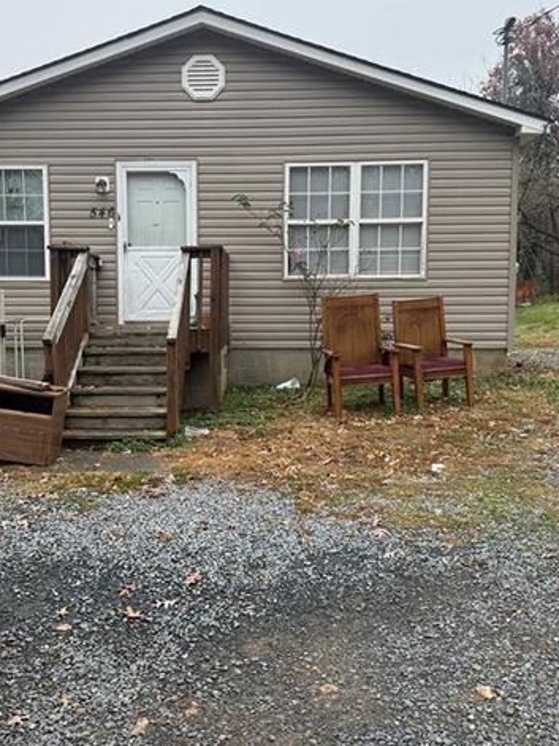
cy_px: 352
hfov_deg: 41.6
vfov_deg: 53.9
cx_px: 220
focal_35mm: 34
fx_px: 732
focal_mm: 6.76
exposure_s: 1/1410
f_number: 1.78
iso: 80
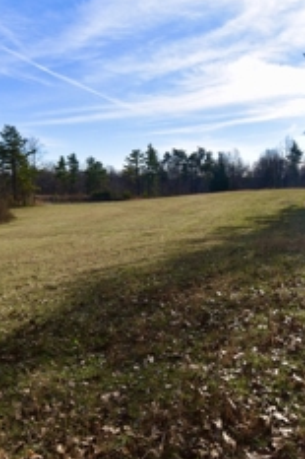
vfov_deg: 63.7
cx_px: 161
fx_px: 369
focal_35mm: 29
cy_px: 236
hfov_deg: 44.9
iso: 200
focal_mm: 10
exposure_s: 1/400
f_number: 10
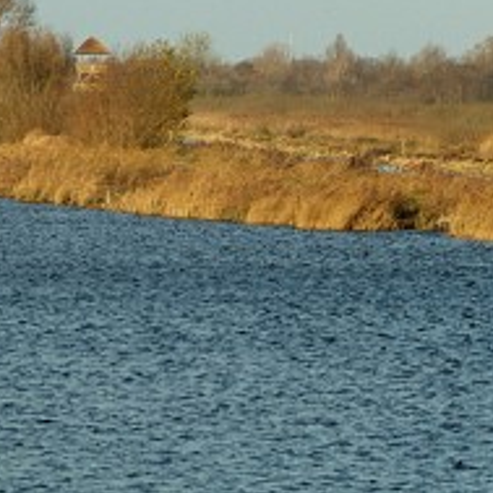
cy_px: 111
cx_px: 172
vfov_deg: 4.3
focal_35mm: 411
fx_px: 6622
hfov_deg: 4.3
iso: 400
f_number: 11
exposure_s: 1/250
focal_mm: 135
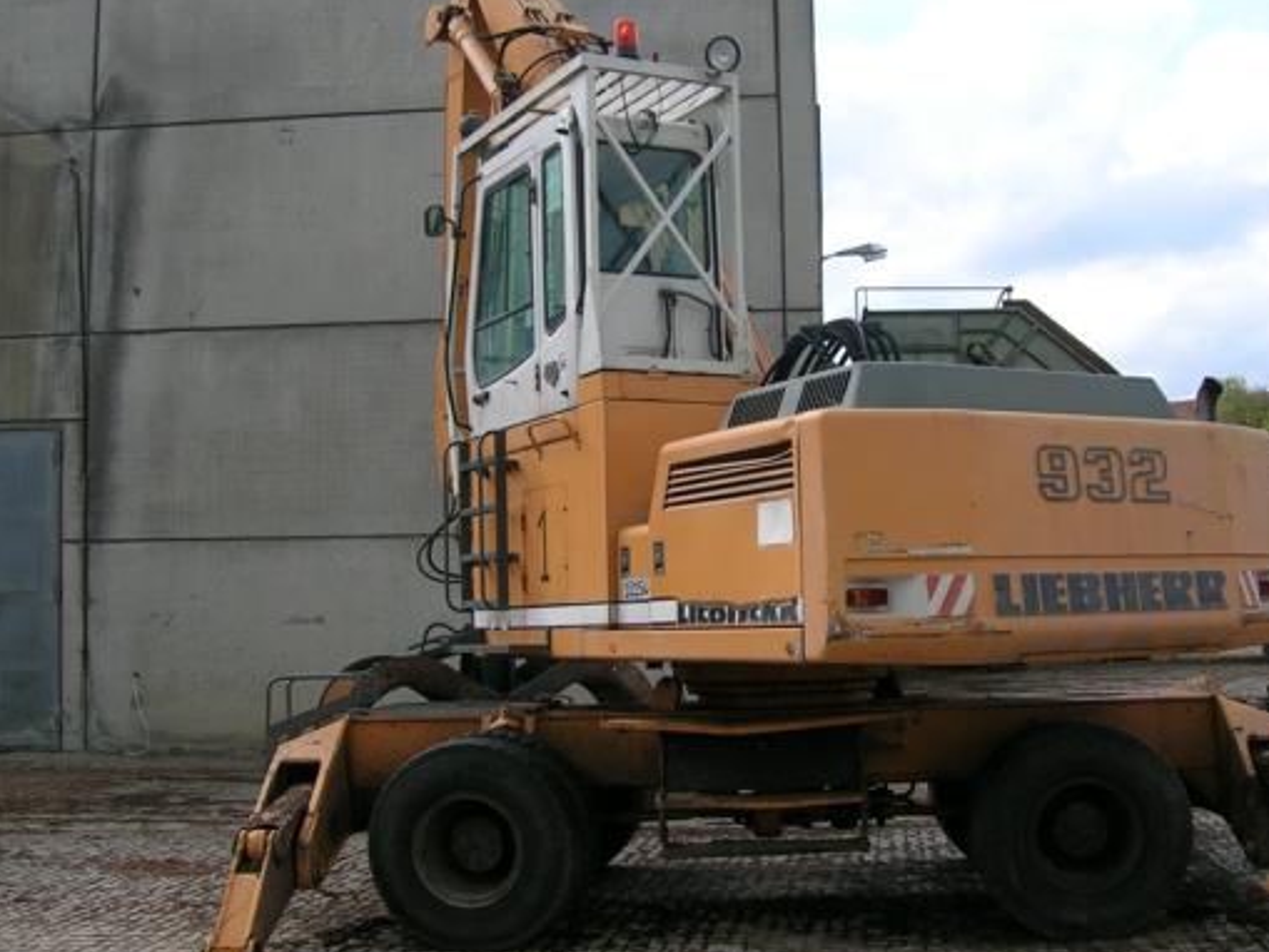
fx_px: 1613
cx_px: 748
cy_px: 471
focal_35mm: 44
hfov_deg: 42.8
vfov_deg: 32.9
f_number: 4.8
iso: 50
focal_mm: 5.4
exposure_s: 1/269
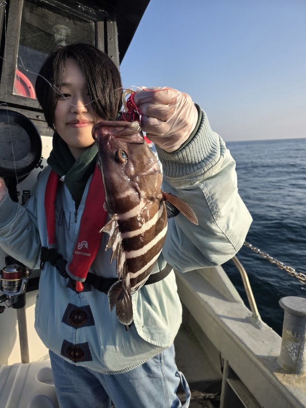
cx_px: 153
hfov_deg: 58.9
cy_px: 204
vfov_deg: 73.9
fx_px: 271
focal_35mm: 23
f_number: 1.7
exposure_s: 1/5017
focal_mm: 6.3
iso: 80
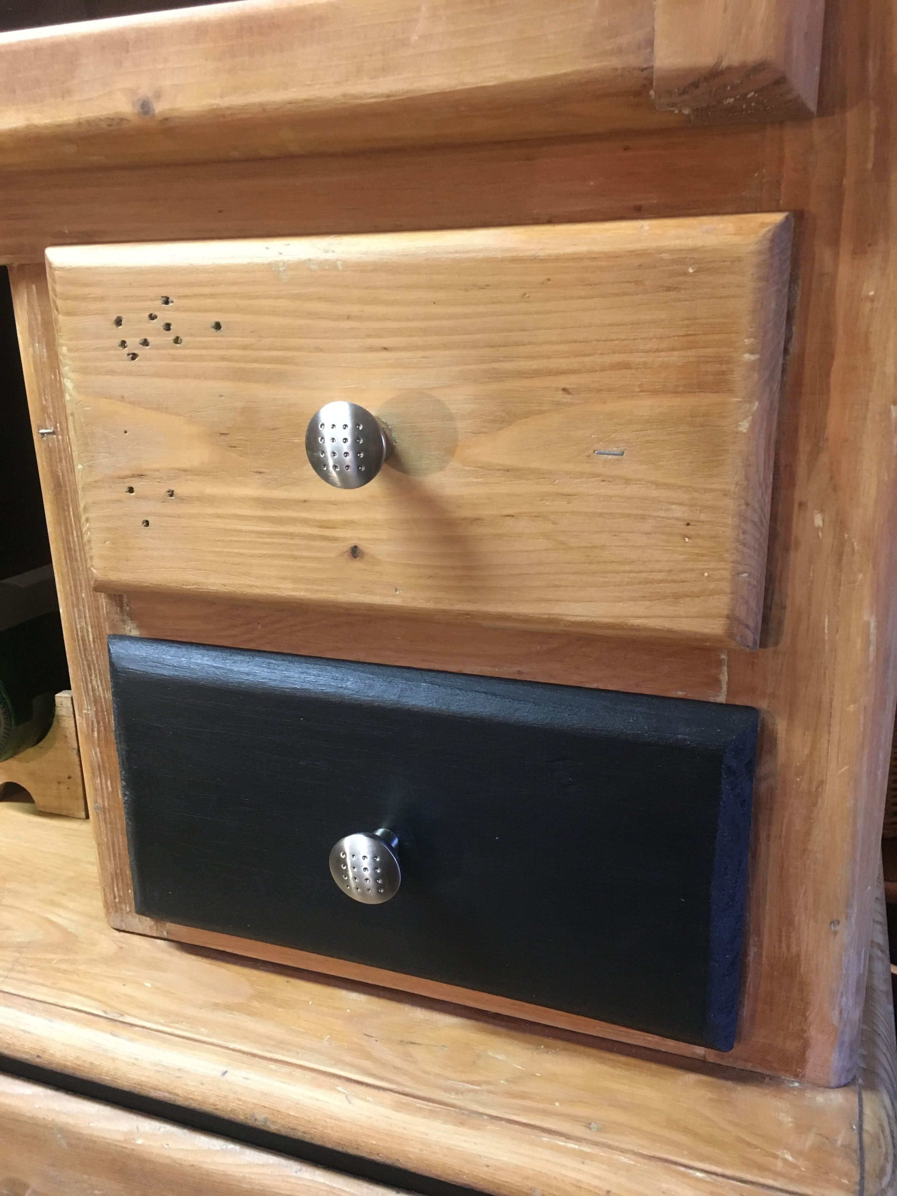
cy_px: 598
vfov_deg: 61.7
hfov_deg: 48.2
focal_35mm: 29
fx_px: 1002
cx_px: 448
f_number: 2.2
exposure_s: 1/17
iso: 400
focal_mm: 4.15
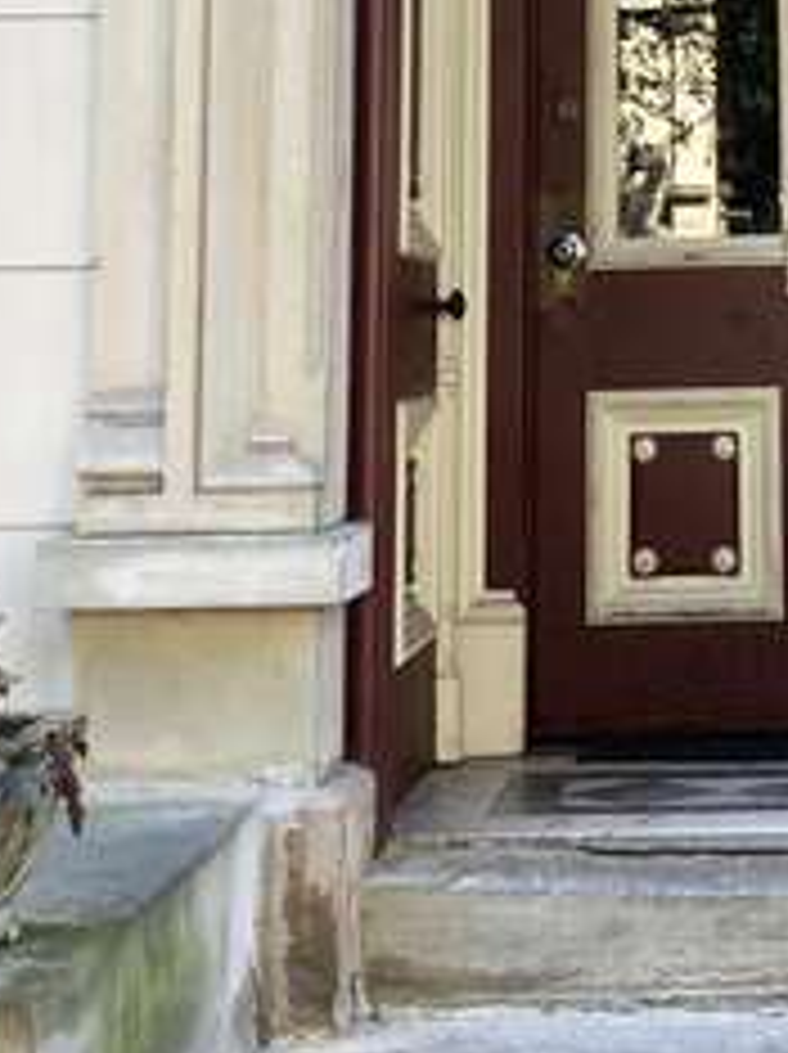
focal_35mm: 92
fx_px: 2797
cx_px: 865
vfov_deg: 20.3
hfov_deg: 15.6
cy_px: -112
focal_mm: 3.99
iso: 50
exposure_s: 1/120
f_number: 1.8
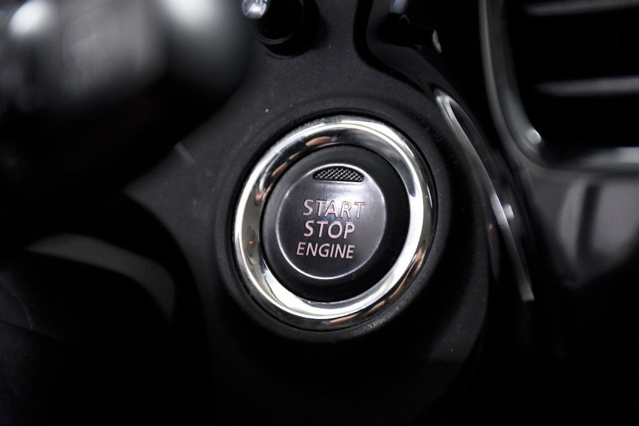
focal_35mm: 195
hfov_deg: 10.5
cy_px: 213
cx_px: 320
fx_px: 3461
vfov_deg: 7.0
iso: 2500
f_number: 6.3
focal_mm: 130
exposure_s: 1/80
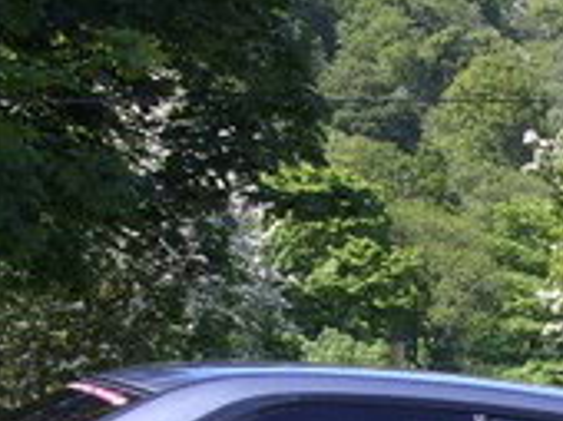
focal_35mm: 230
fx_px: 3735
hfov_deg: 8.6
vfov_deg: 6.4
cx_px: 523
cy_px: 653
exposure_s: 1/500
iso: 80
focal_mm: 10.3
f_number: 3.6
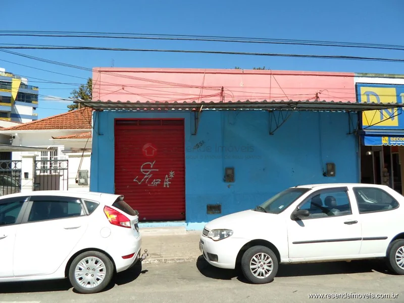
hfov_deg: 69.4
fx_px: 292
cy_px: 152
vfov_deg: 54.9
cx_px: 202
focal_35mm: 25
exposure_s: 1/1500
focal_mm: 4.5
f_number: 2.5
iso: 80
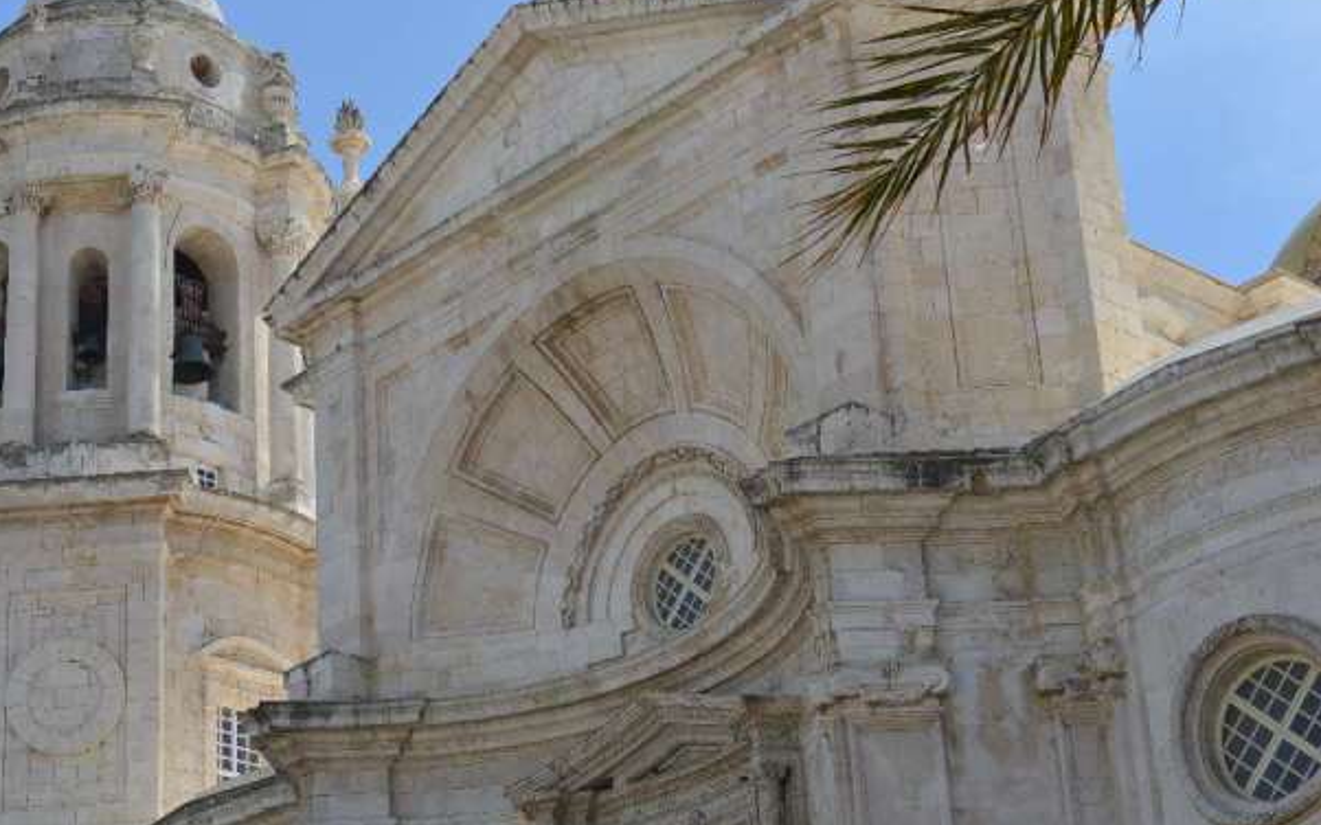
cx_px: 448
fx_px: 3024
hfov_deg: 24.5
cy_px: 415
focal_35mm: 84
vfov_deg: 15.5
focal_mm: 62
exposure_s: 1/200
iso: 125
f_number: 11
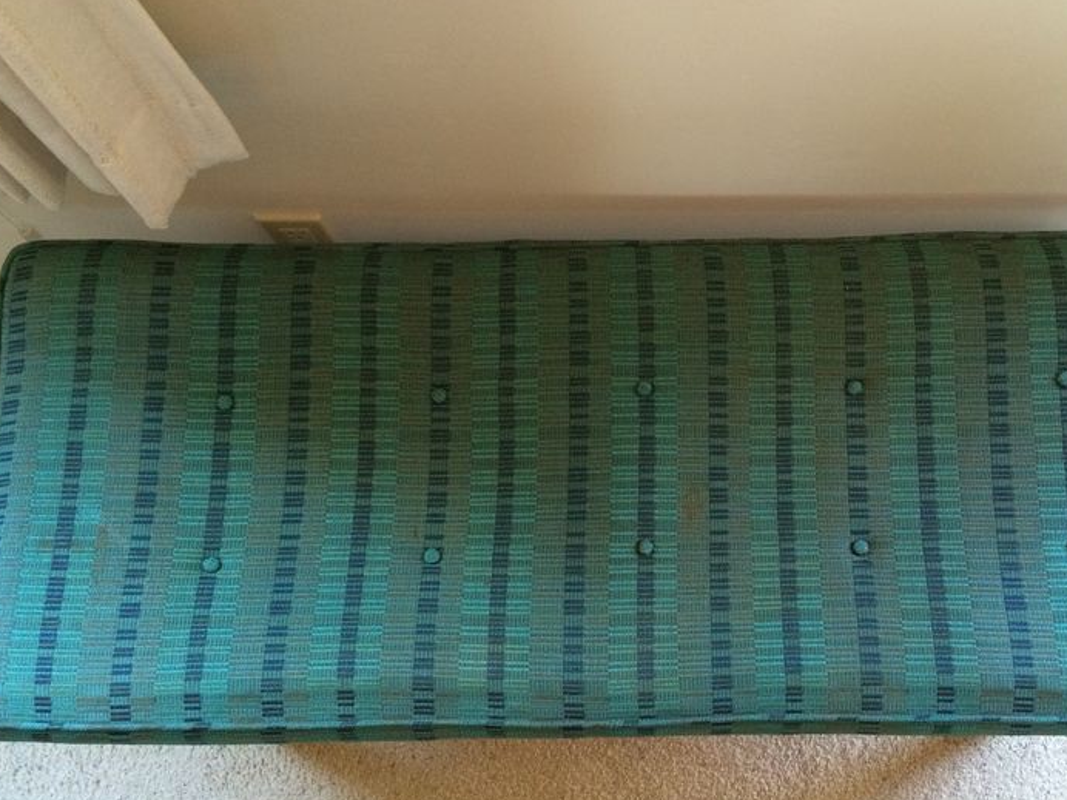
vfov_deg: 36.8
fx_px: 1202
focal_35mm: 39
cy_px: 428
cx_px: 646
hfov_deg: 47.6
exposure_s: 1/30
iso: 160
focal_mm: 4.12
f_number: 2.2
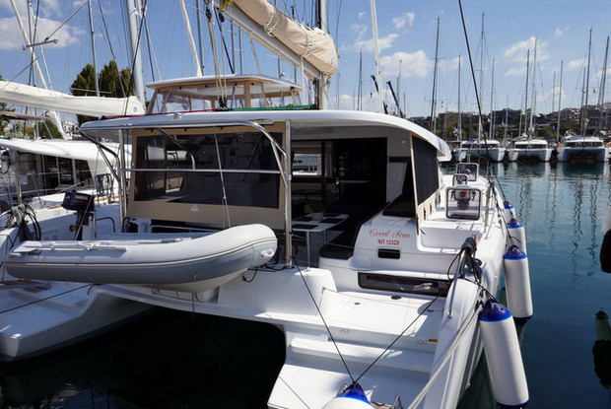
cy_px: 204
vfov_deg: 51.4
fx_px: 425
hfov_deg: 71.4
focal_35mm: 25
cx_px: 306
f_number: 6.3
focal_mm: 9.1
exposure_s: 1/800
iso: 125
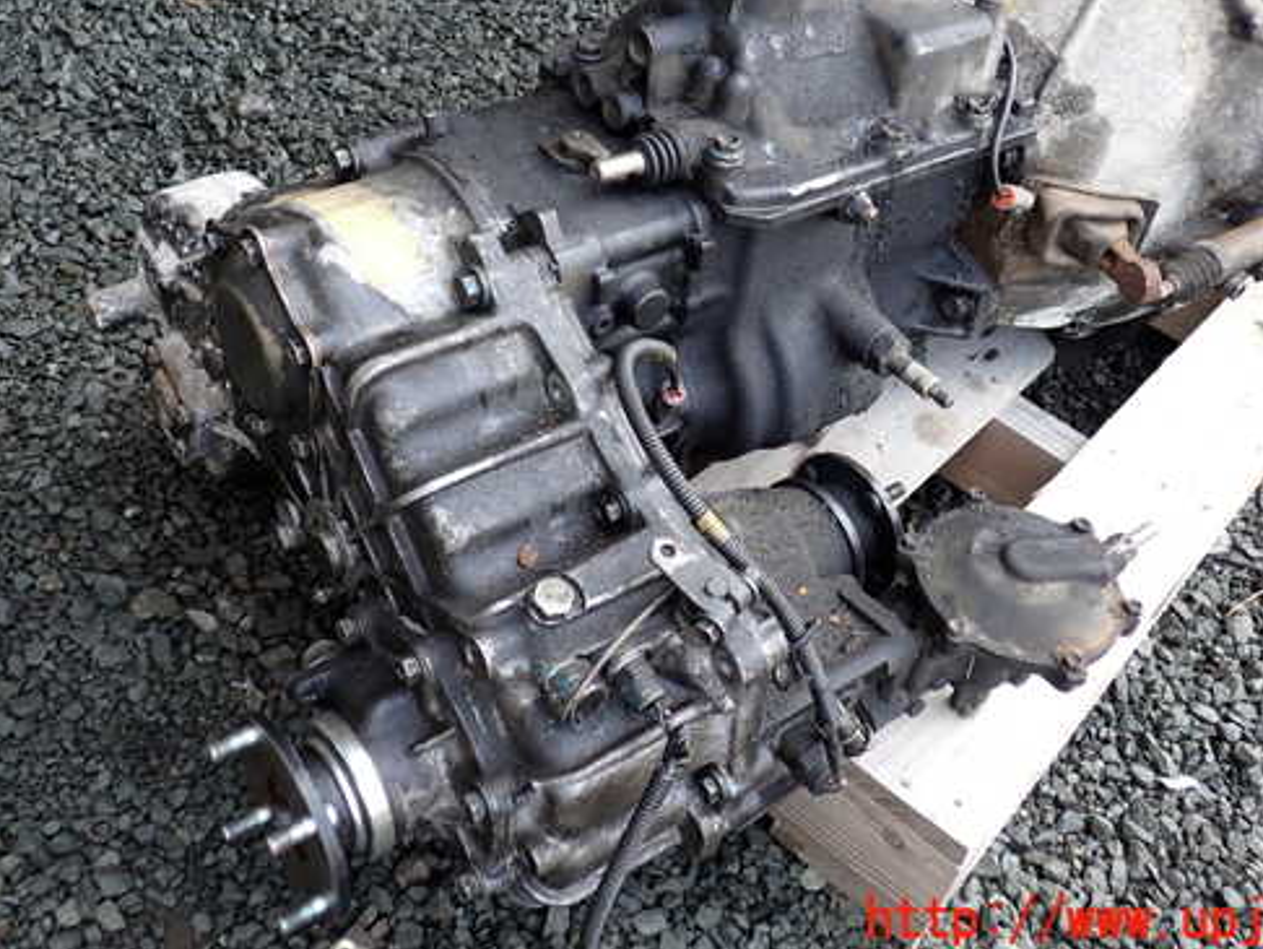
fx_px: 1351
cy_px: 369
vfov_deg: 38.5
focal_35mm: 37
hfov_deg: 50.1
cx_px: 673
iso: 100
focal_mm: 5.4
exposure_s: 1/125
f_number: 2.3
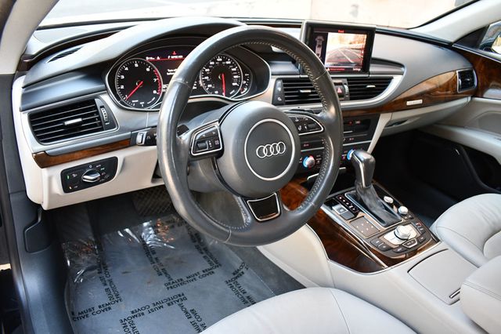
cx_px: 250
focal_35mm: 27
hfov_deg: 67.4
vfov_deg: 47.9
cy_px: 167
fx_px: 376
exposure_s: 1/125
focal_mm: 18
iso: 1250
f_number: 3.5
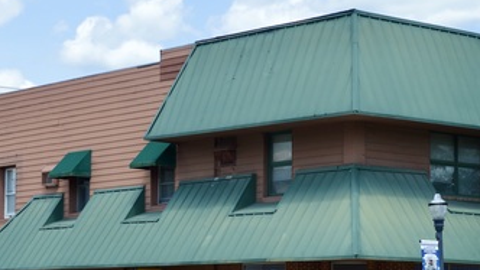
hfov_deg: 18.6
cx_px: 272
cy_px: 173
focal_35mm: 115
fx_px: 1464
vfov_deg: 10.5
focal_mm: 38
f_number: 7.1
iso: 100
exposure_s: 1/200
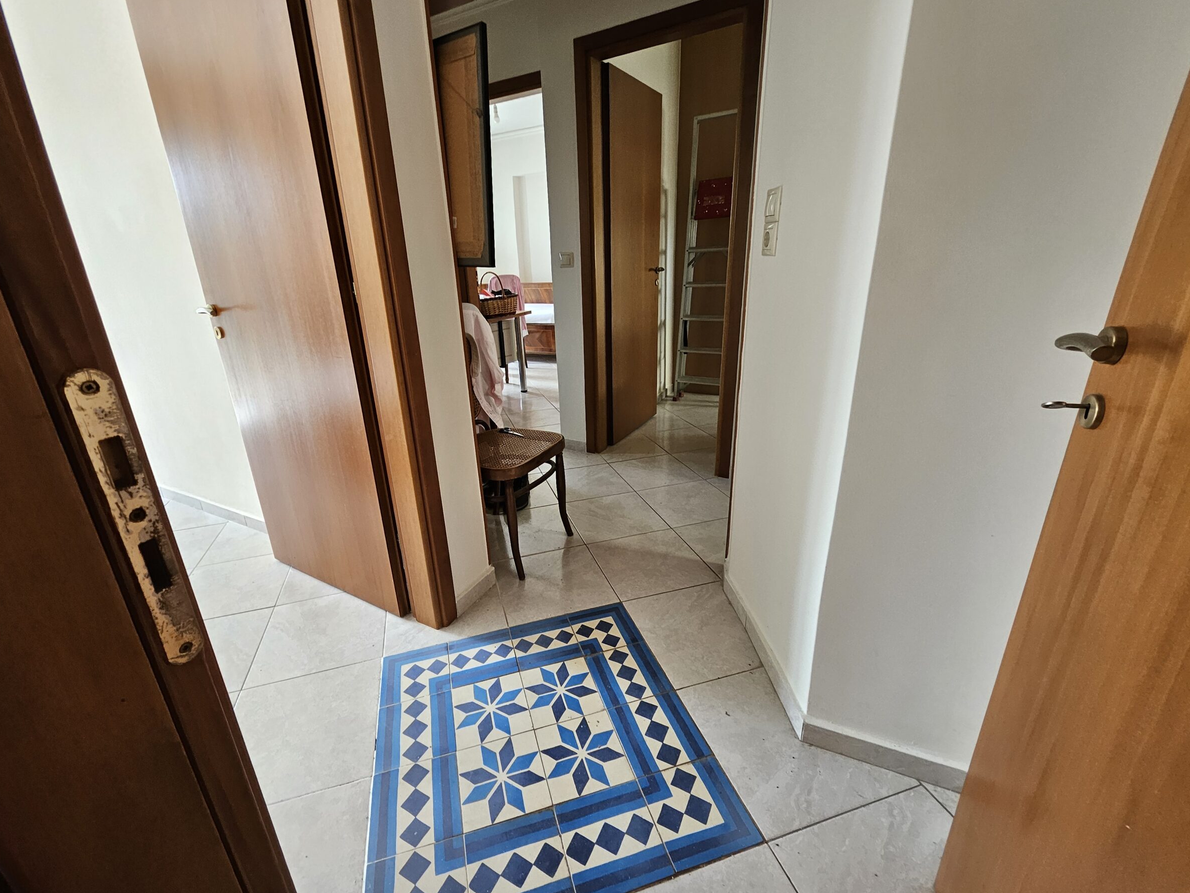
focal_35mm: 14
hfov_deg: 101.9
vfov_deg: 85.6
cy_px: 431
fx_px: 481
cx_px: 553
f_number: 2.2
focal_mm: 1.74
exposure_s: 1/50
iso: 64
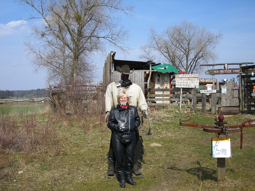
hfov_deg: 49.0
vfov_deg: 37.7
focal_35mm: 38
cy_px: 96
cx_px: 128
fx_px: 280
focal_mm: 6.2
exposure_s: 1/640
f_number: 4.3
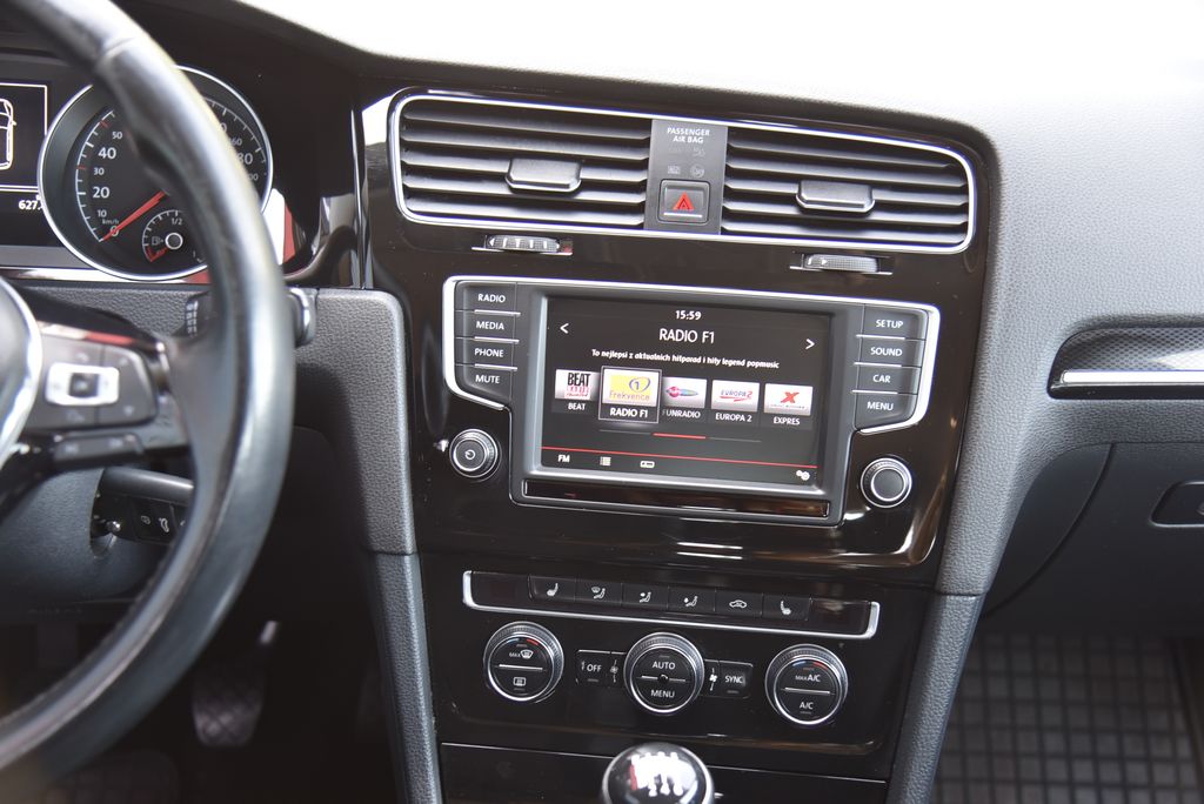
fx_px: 1606
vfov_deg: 28.1
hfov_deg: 41.1
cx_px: 602
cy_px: 402
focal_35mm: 48
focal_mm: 48
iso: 500
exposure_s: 1/25
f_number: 4
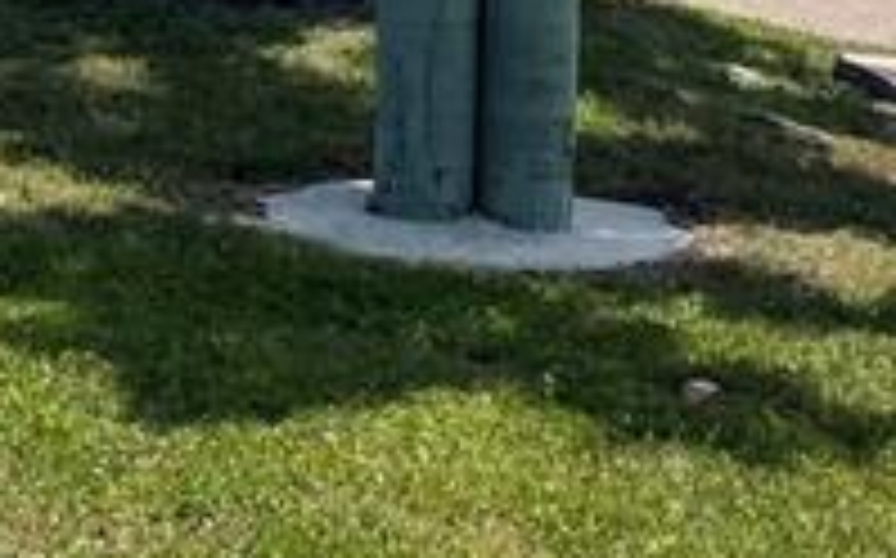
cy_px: -450
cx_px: 41
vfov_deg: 8.8
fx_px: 3465
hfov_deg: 14.5
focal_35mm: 142
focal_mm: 4.2
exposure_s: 1/4132
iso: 32
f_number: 1.6
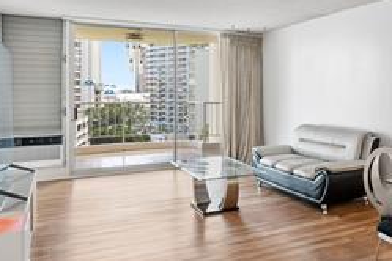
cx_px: 342
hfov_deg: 48.4
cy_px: 79
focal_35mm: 36
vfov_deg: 36.3
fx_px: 392
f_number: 9
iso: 200
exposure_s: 1/6
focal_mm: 14
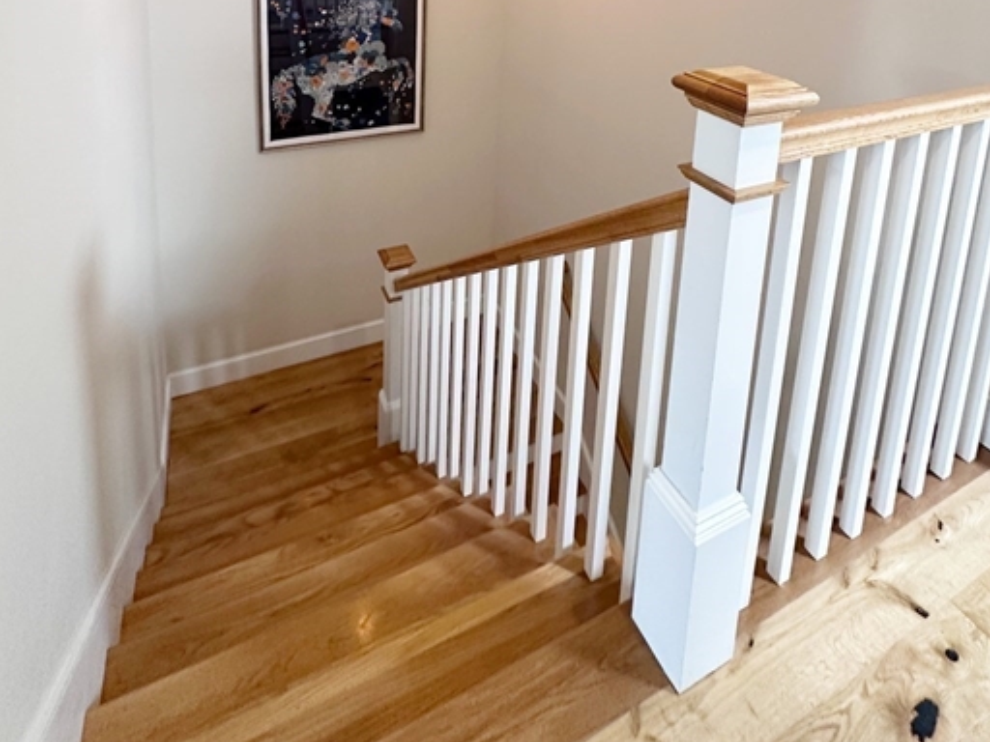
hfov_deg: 79.0
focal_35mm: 21
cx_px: 495
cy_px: 14
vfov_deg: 51.8
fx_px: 601
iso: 200
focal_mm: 2.22
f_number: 2.2
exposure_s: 1/60
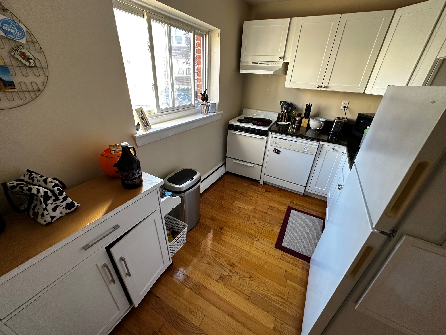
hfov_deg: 102.1
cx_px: 223
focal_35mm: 14
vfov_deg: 85.7
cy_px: 168
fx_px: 180
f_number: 2.2
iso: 160
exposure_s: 1/60
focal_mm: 2.22
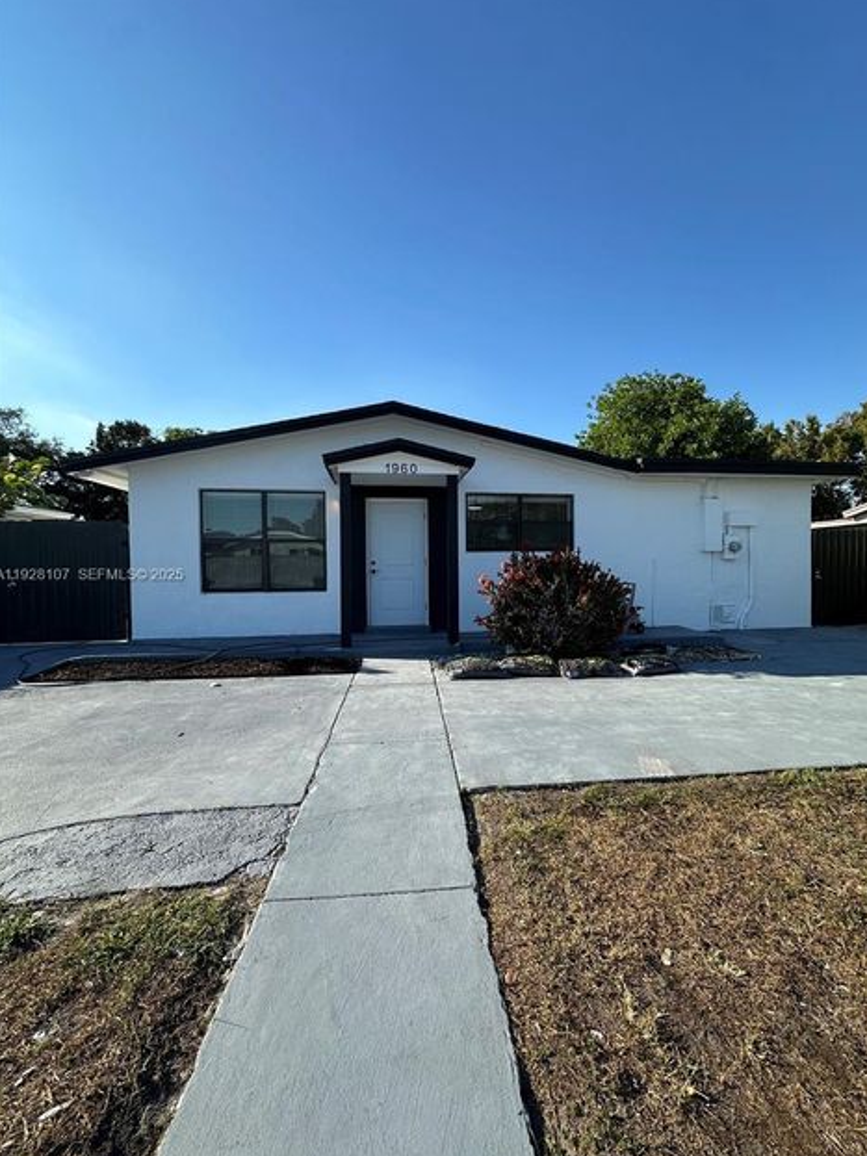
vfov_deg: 98.2
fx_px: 501
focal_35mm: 15
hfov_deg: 81.7
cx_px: 457
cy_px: 576
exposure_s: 1/1221
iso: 50
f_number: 2.2
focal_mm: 2.22
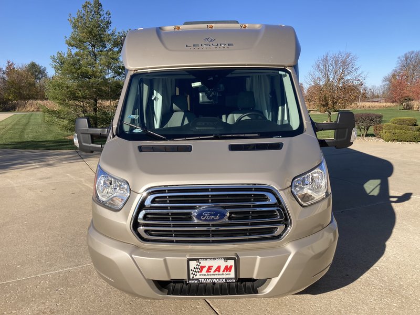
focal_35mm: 28
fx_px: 340
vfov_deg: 49.7
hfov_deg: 63.4
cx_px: 210
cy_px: 158
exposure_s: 1/1779
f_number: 1.8
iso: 20
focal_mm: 3.99
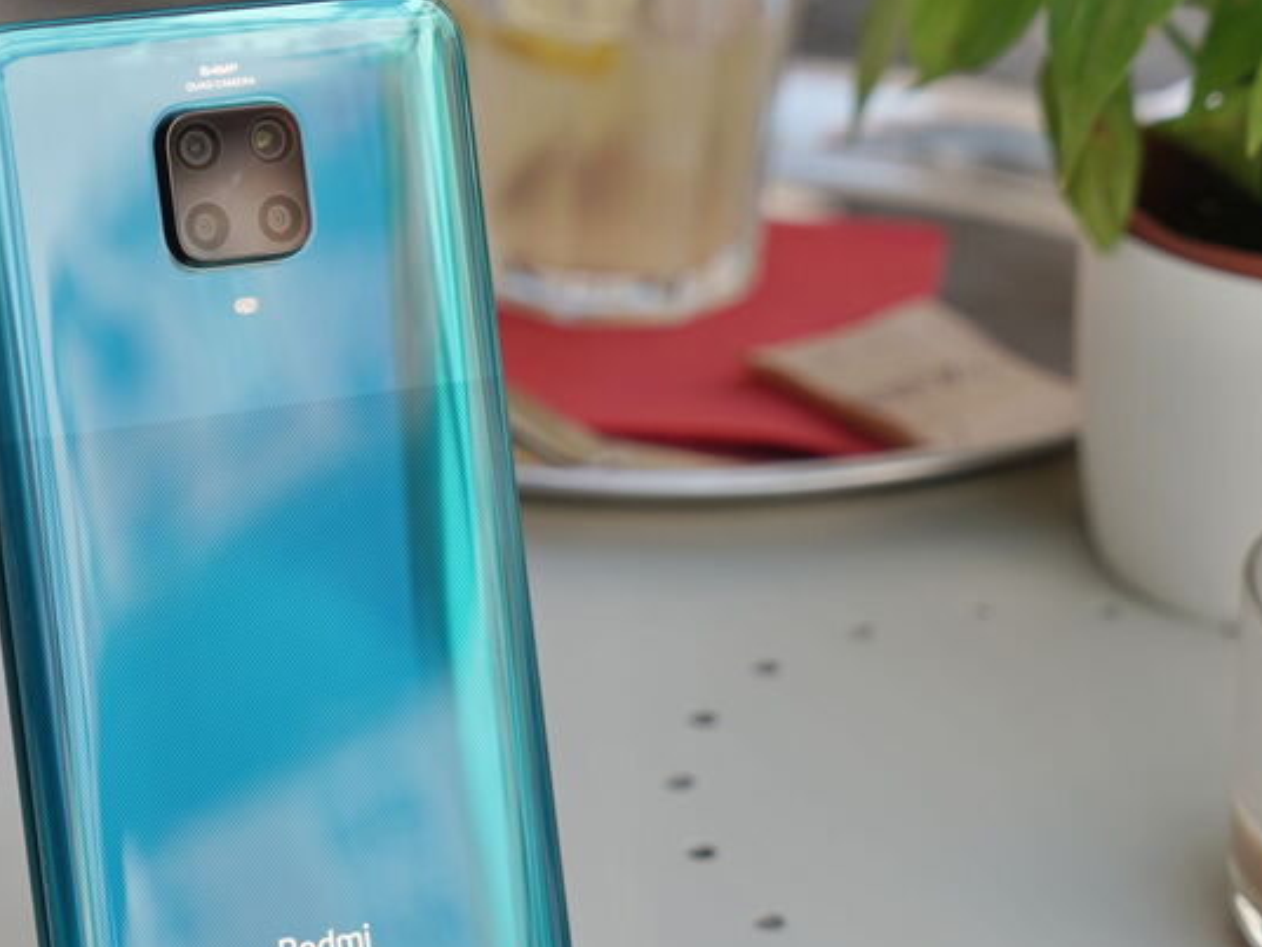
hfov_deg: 19.9
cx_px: 321
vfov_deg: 15.1
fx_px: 3574
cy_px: 620
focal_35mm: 98
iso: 100
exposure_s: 1/160
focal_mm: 57
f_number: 5
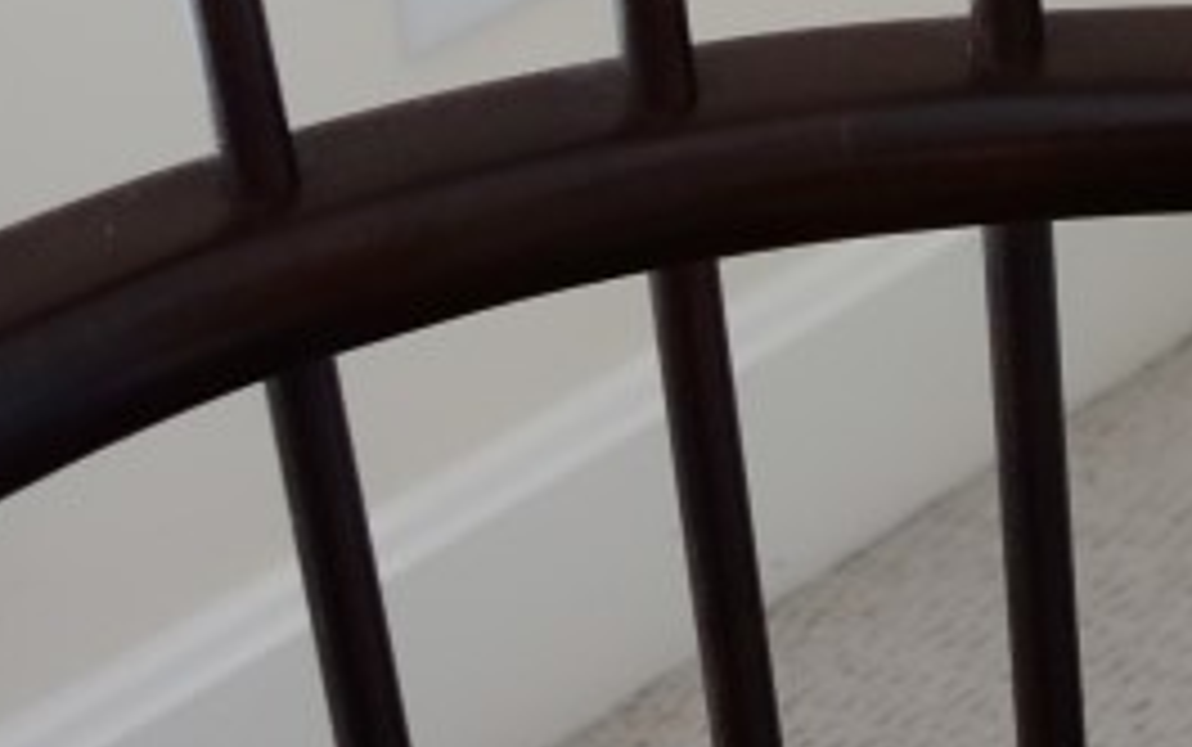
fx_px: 4031
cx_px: 1057
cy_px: -392
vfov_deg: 10.2
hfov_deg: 16.6
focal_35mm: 124
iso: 800
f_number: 1.8
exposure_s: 1/100
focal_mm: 10.4
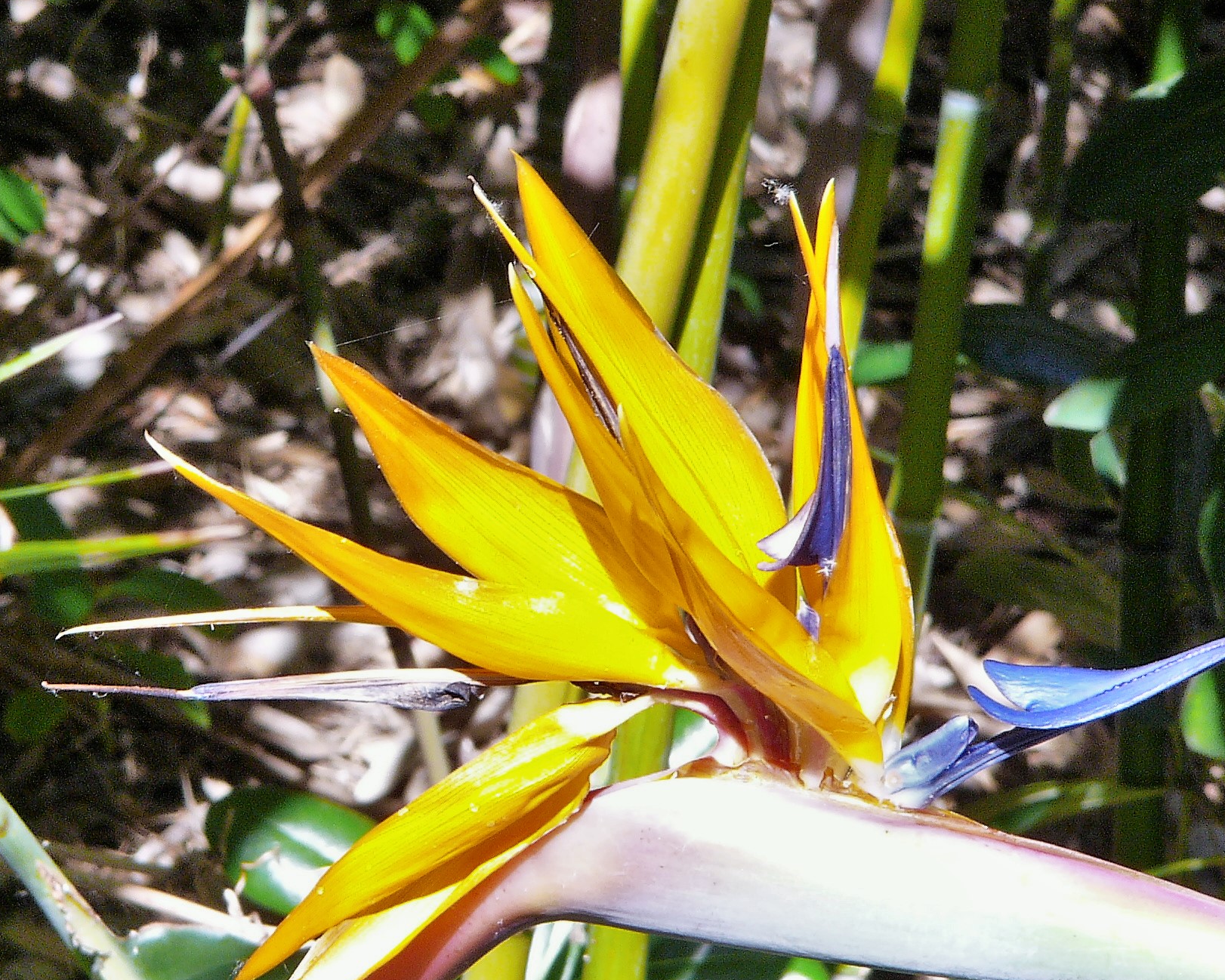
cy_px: 441
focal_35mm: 244
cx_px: 381
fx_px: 8847
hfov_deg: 7.9
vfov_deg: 6.3
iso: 100
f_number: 8
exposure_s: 1/100
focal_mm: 29.4
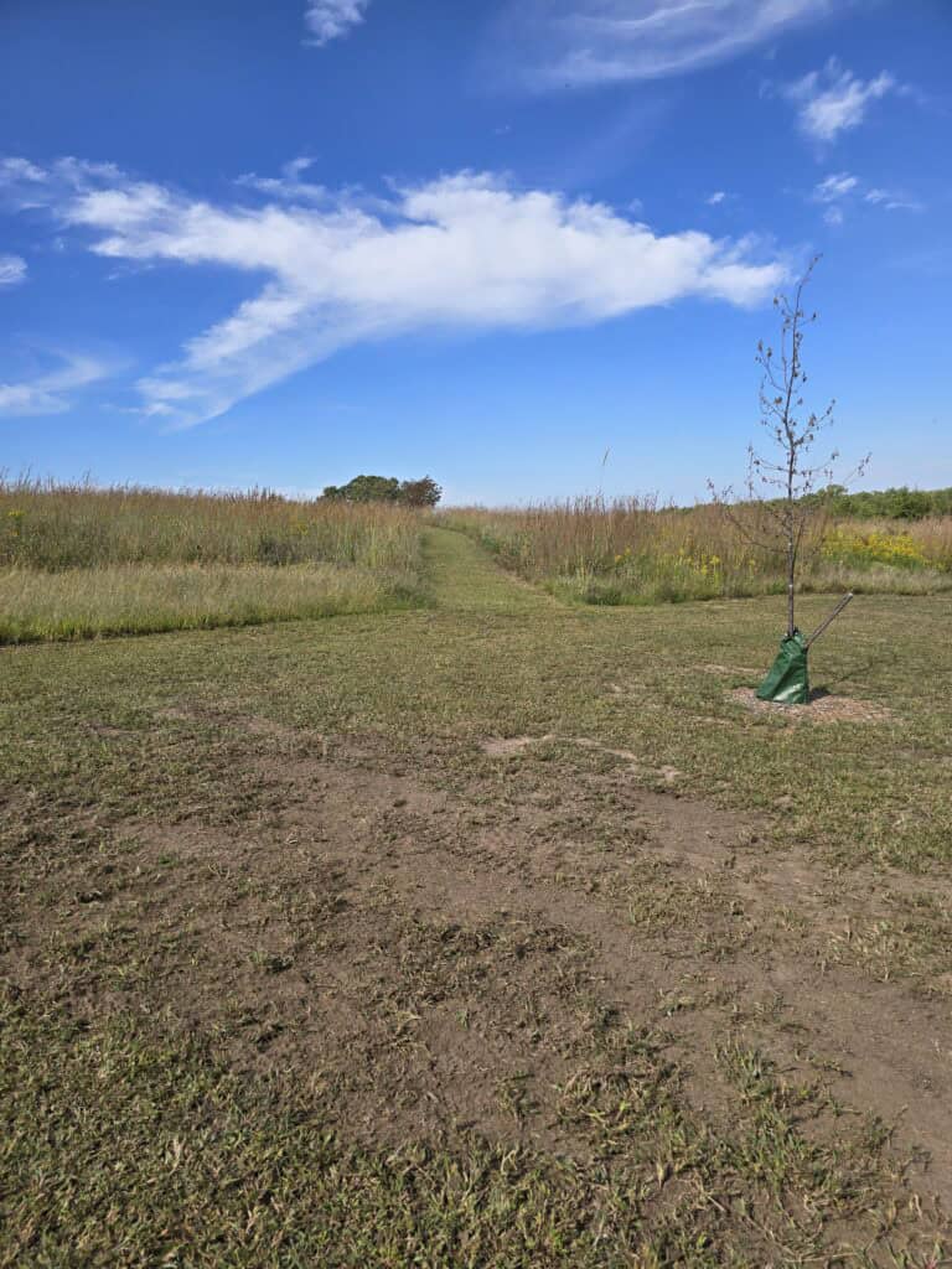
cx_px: 476
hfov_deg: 58.9
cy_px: 634
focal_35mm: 23
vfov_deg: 73.9
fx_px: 843
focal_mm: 6.3
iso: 12
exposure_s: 1/843
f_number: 1.7
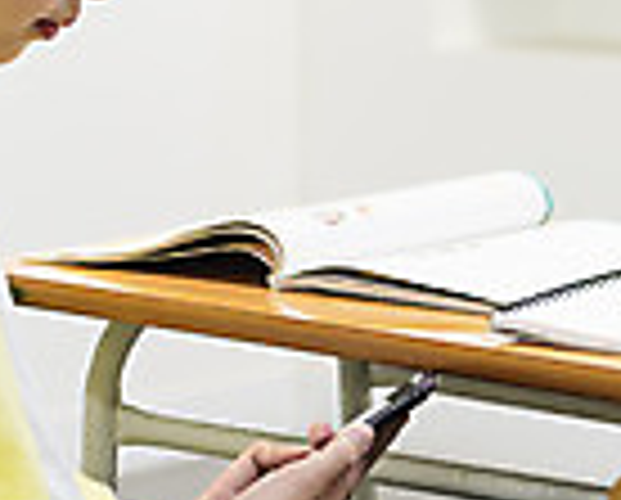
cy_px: 135
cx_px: 641
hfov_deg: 9.8
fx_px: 3592
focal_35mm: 195
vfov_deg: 7.9
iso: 640
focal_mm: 48
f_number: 2.8
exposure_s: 1/160
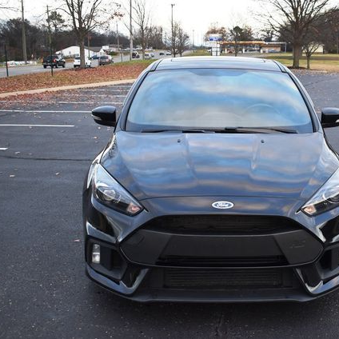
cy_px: 169
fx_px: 554
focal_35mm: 50
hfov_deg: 33.8
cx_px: 222
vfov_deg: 34.0
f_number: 4
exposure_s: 1/250
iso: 720
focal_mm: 26
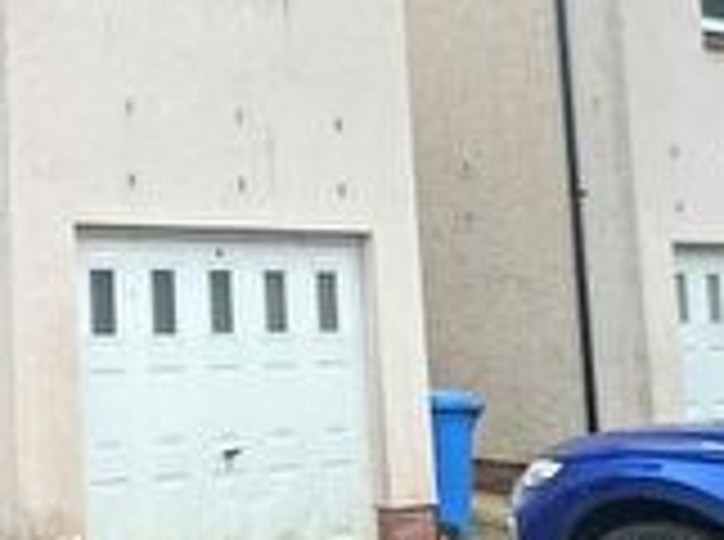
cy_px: 169
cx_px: -243
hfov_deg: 26.4
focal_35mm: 61
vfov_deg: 23.8
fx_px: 1273
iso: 160
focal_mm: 2.22
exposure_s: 1/99
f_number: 2.2
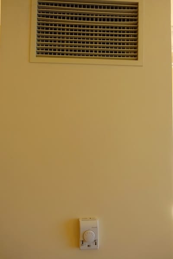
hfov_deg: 53.1
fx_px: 173
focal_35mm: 24
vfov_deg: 73.7
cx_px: 86
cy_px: 130
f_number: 1.8
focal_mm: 8.8
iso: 400
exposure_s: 1/30
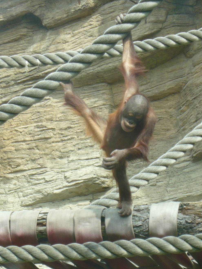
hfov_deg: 7.7
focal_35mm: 194
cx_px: 116
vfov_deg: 10.2
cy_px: 122
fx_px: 1509
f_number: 5.1
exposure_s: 1/125
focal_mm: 16.5
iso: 100
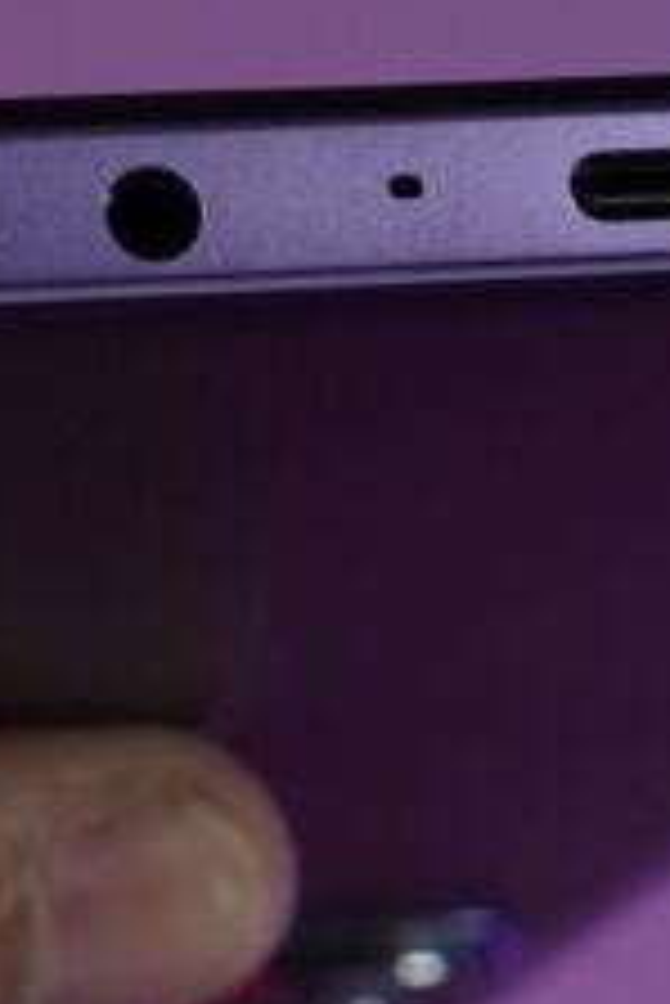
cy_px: 554
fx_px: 7442
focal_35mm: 267
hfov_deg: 5.1
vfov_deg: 7.7
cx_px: 90
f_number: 9
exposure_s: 1/160
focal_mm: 62
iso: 1250
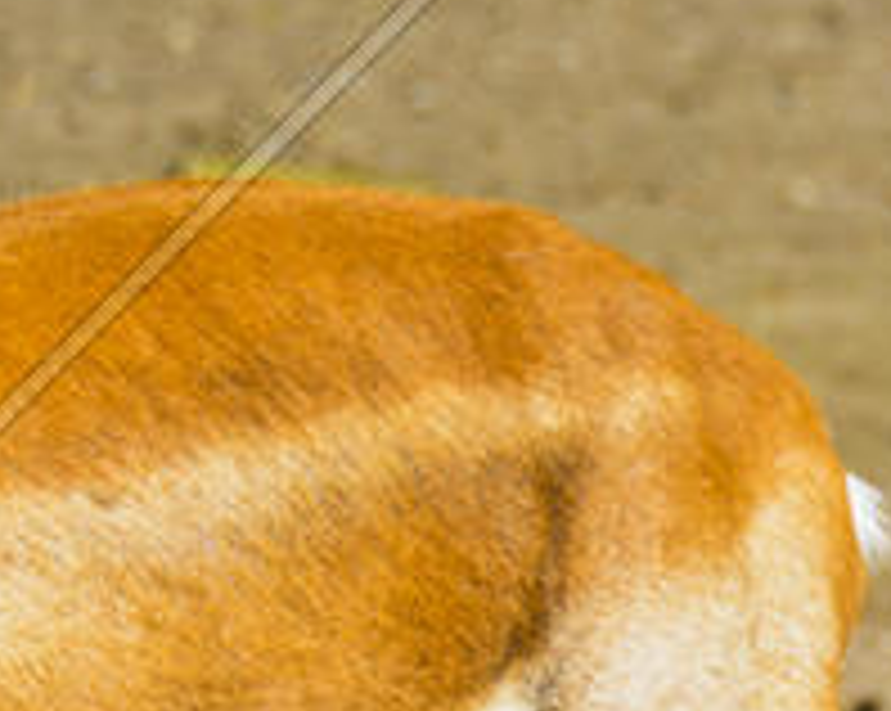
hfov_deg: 1.9
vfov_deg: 1.6
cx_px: -495
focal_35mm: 994
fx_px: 26186
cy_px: 909
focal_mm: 160
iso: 100
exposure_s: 1/350
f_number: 5.6
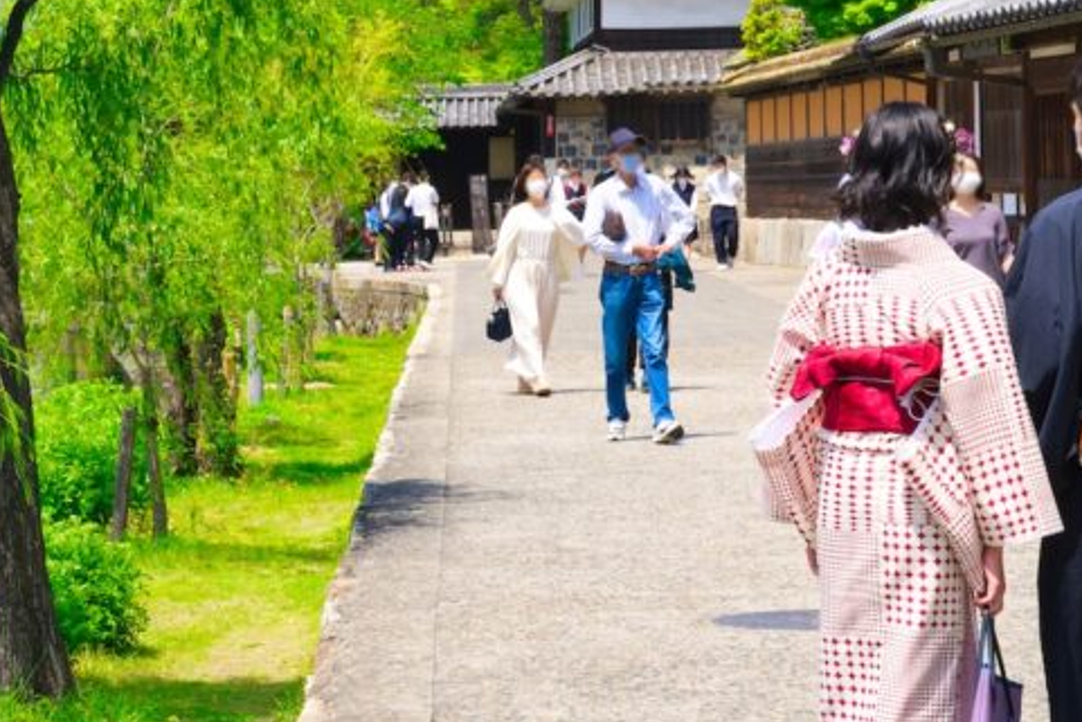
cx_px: 229
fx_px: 4479
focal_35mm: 149
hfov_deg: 13.7
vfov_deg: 9.2
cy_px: 294
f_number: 14
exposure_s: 1/100
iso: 200
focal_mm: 70
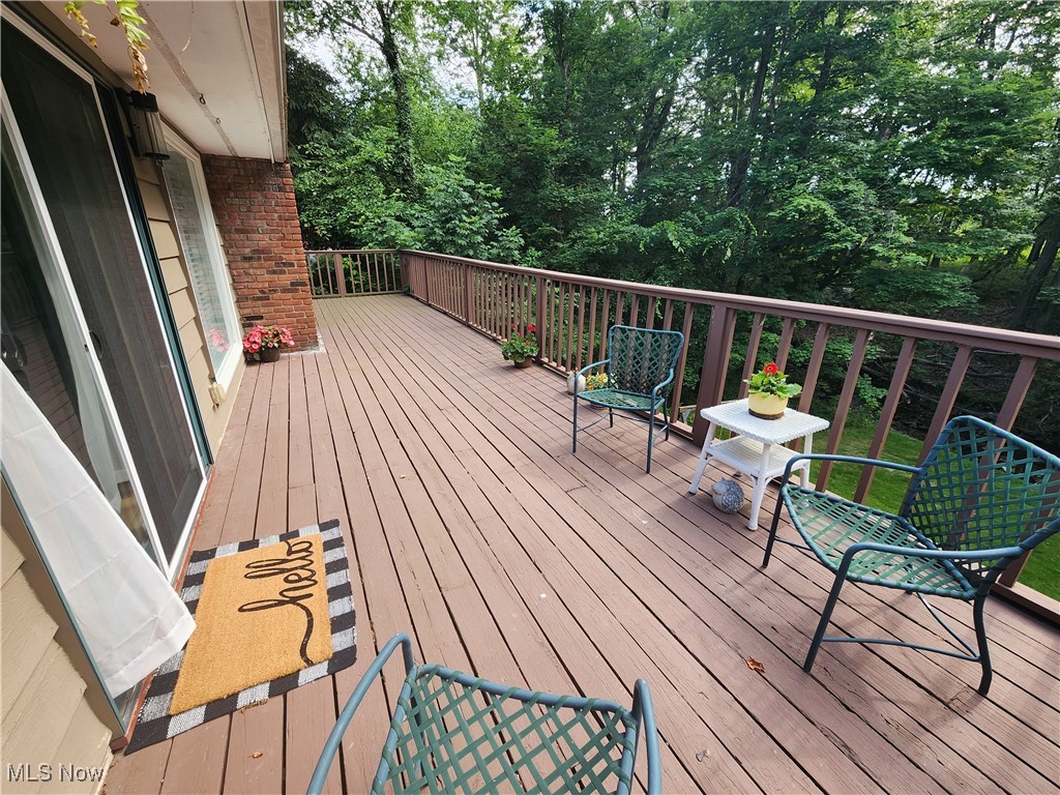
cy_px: 398
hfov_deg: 106.2
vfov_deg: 89.9
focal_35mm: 13
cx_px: 530
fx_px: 398
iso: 50
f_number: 2.2
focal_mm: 2.2
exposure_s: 1/127
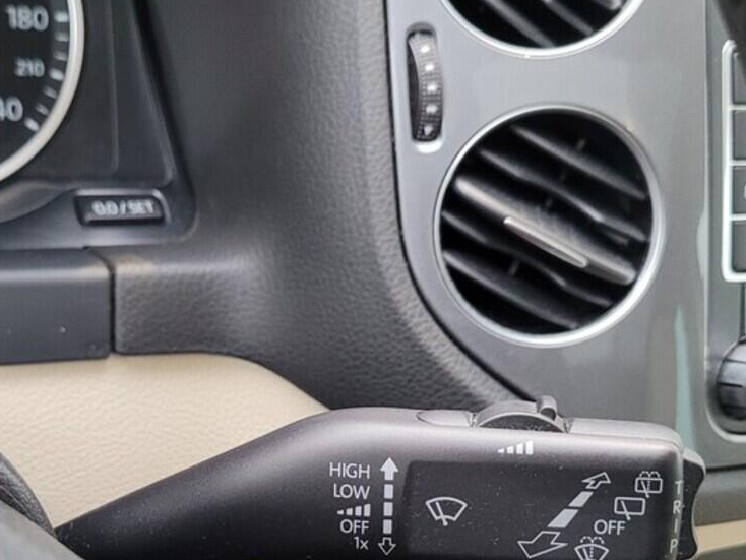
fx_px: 1099
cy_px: 458
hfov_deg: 37.3
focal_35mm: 51
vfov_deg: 27.9
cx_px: 282
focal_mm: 5.4
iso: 640
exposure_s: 1/33
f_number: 1.8
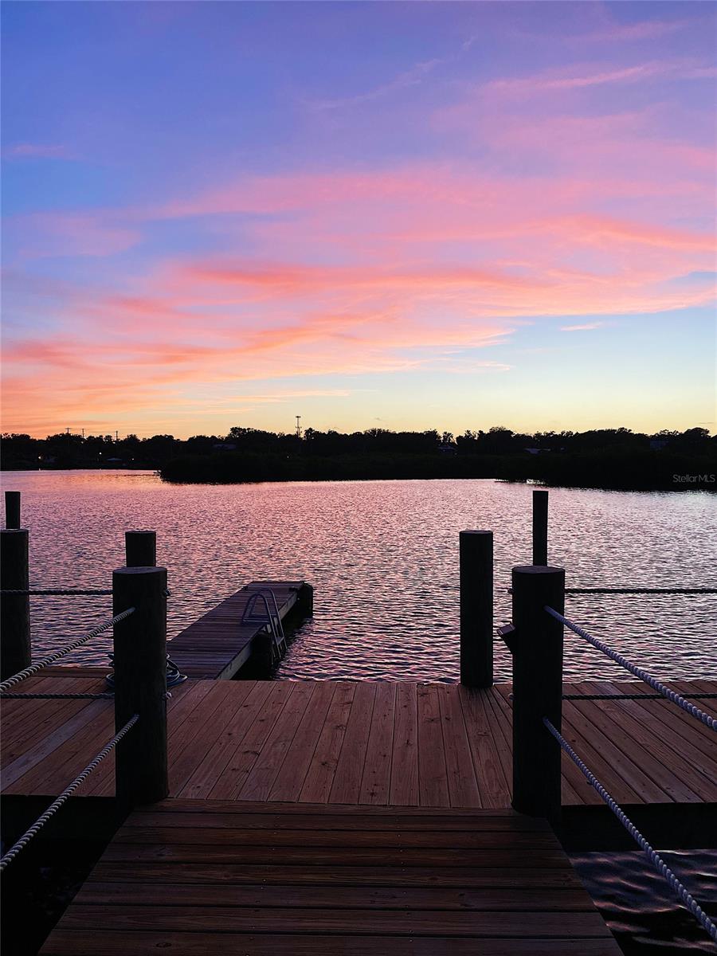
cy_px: 478
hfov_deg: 53.1
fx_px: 718
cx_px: 358
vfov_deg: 67.3
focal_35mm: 26
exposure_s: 1/121
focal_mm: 4.25
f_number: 1.8
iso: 40
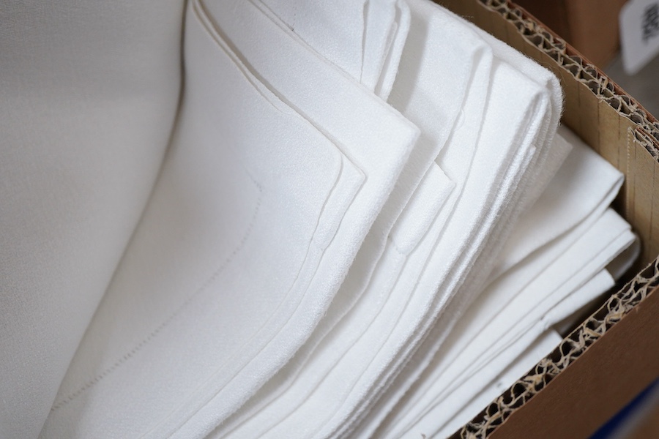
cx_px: 330
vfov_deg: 29.9
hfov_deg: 43.6
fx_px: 824
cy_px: 220
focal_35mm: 45
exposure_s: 1/125
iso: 1250
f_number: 3.5
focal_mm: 30
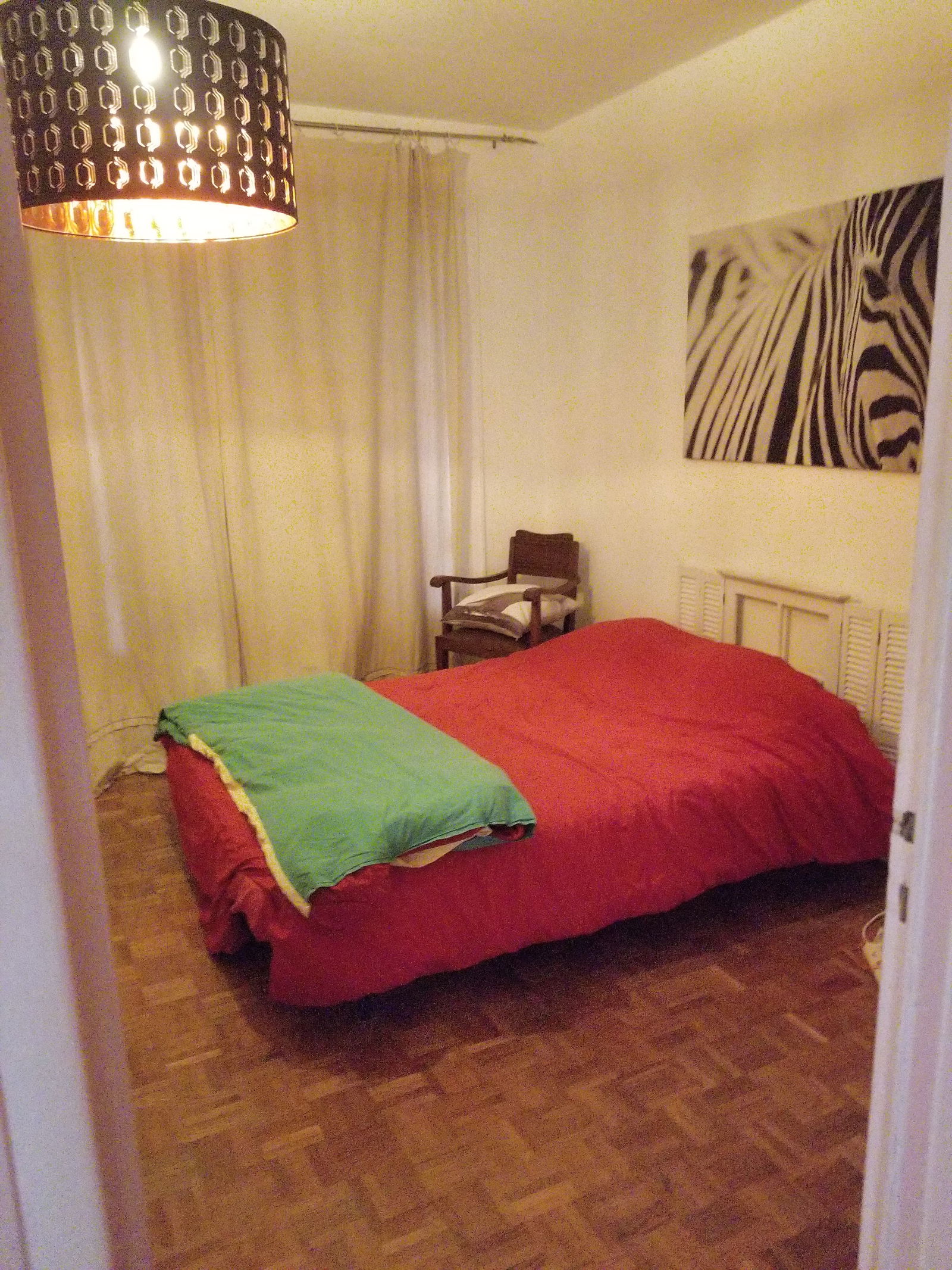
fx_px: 953
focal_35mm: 26
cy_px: 635
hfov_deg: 53.1
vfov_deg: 67.3
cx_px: 476
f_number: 1.7
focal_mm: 4.25
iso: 800
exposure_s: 1/10
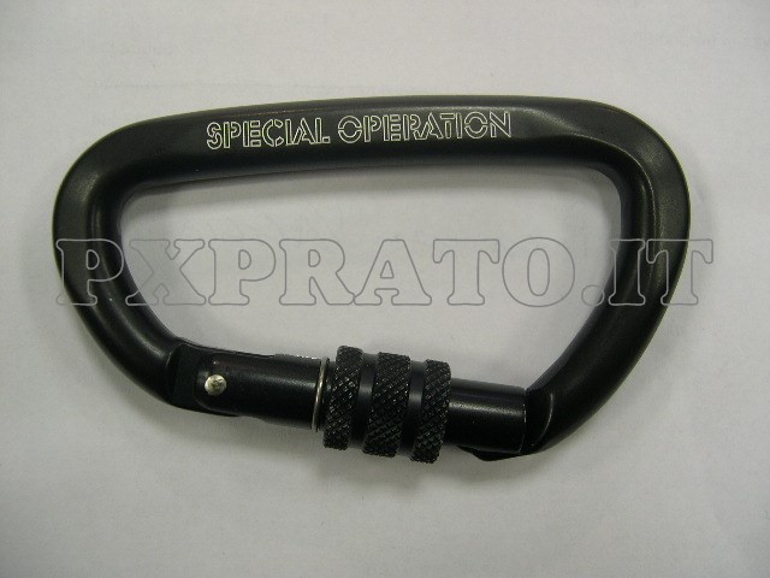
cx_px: 385
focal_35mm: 38
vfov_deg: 37.7
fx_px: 845
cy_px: 289
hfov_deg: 49.0
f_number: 2.8
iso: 100
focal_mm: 8
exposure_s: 1/19.5
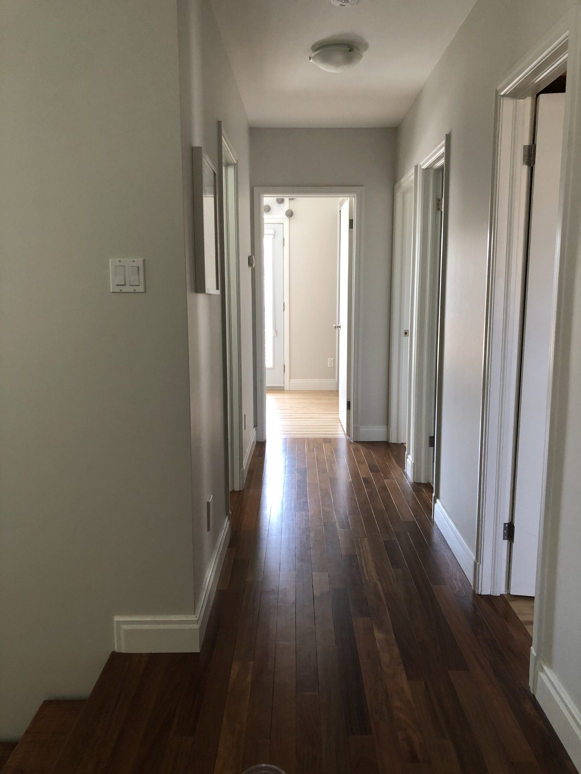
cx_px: 290
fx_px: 627
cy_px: 387
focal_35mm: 28
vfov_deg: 63.4
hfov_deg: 49.7
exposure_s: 1/20
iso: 40
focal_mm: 3.99
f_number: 1.8
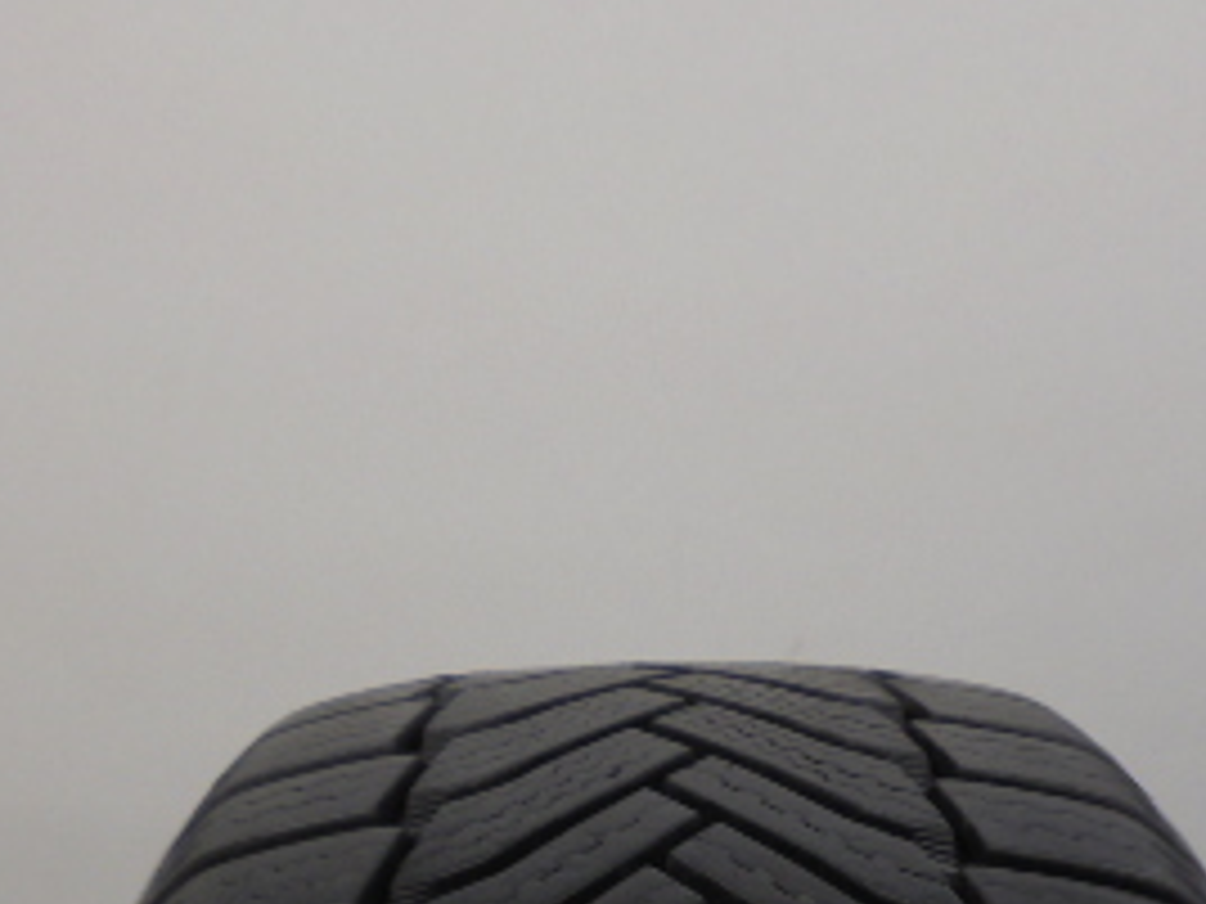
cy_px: 751
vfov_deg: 23.2
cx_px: 594
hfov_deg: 31.2
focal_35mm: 62
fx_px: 2160
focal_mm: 4.6
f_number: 3.5
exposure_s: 1/40
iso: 100
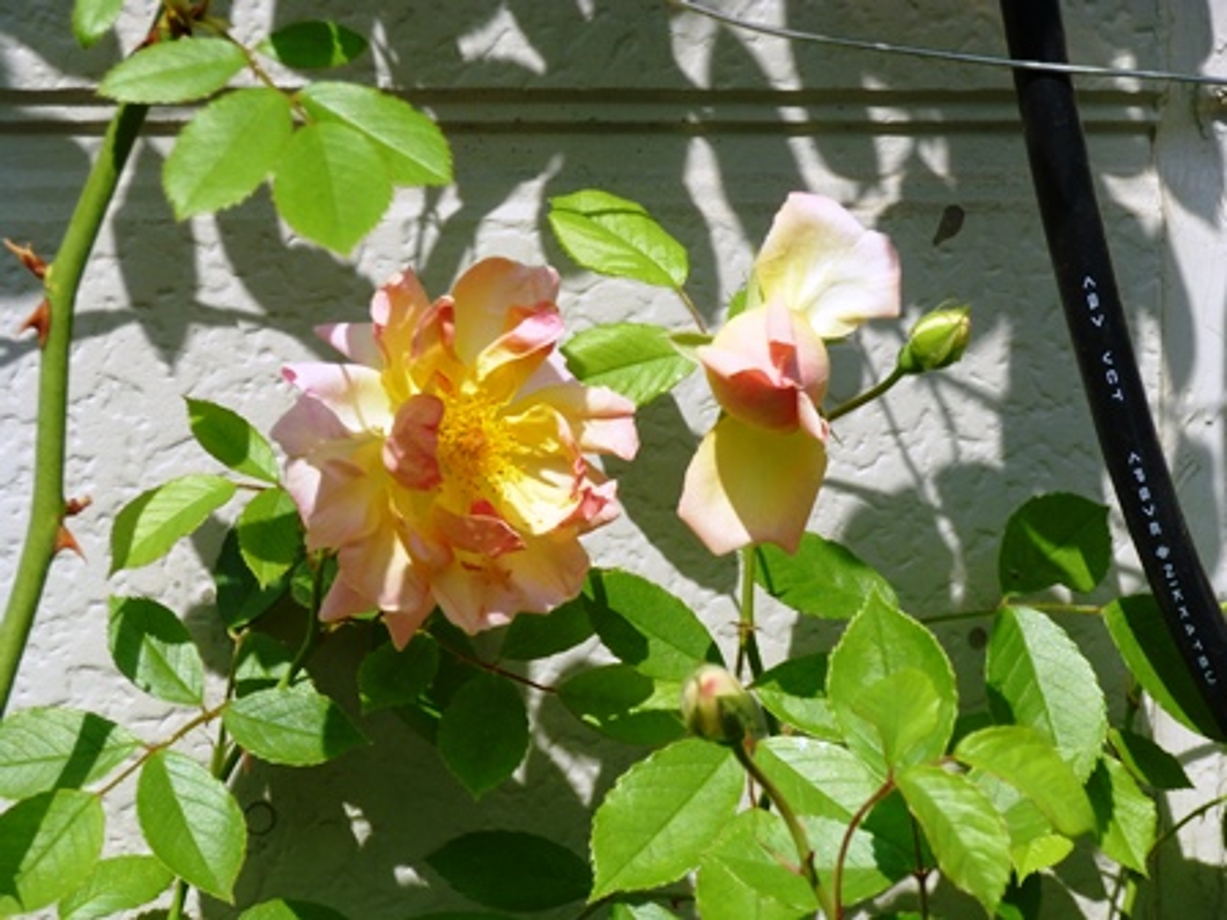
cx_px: 614
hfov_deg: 14.8
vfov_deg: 11.1
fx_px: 4714
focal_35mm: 133
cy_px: 460
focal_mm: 23.7
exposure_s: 1/500
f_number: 5.8
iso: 100
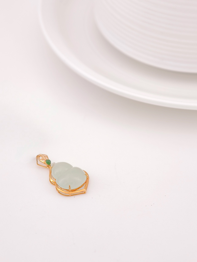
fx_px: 802
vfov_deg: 18.5
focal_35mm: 106
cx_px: 98
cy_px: 131
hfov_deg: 14.0
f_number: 2.67
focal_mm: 22.48
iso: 125
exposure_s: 1/200
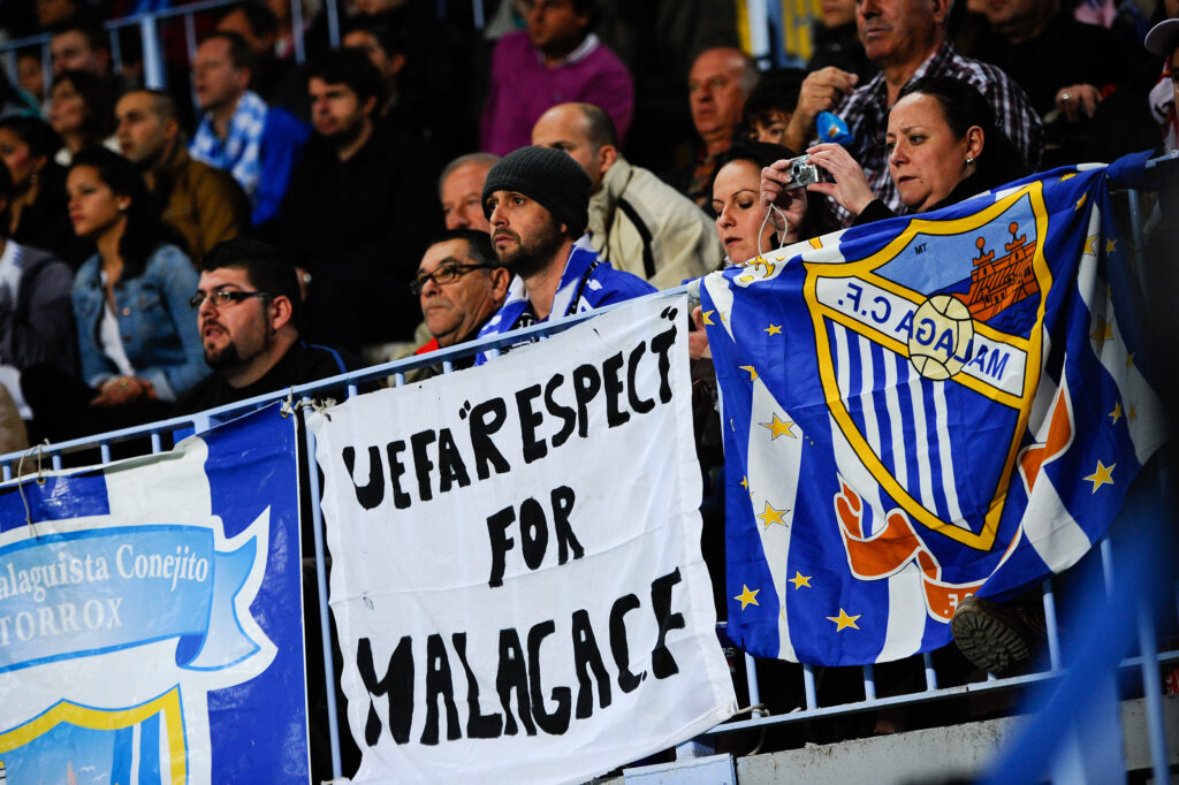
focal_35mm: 125
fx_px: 4092
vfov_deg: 11.0
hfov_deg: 16.4
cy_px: 392
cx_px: 590
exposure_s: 1/800
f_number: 2.8
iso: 1600
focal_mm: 125
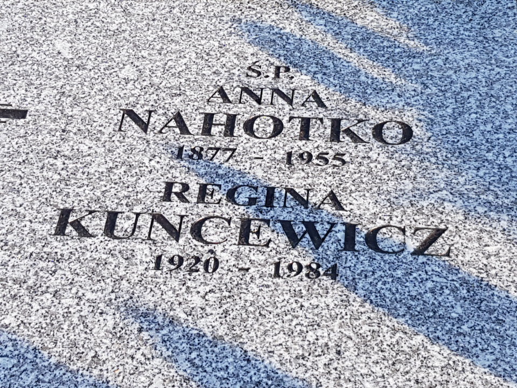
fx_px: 388
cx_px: 258
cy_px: 194
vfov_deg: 53.1
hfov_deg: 67.3
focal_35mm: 26
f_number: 1.7
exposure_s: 1/463
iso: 40
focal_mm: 4.2
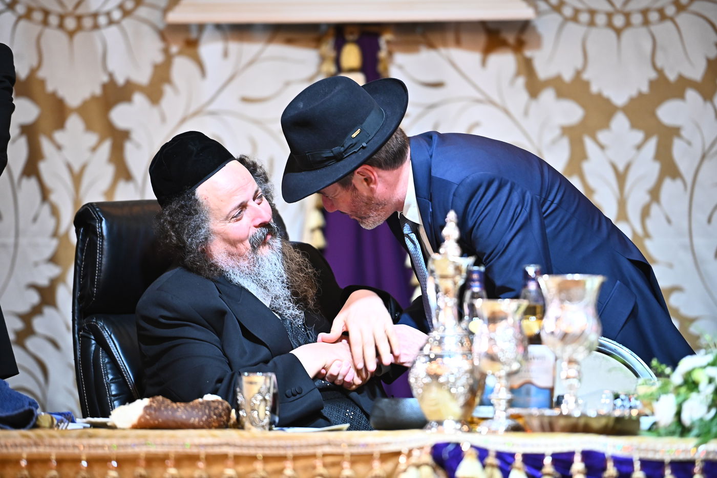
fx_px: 3981
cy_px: 239
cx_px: 358
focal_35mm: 200
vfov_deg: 6.9
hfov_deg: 10.3
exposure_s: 1/200
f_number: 2.8
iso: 2500
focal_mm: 200
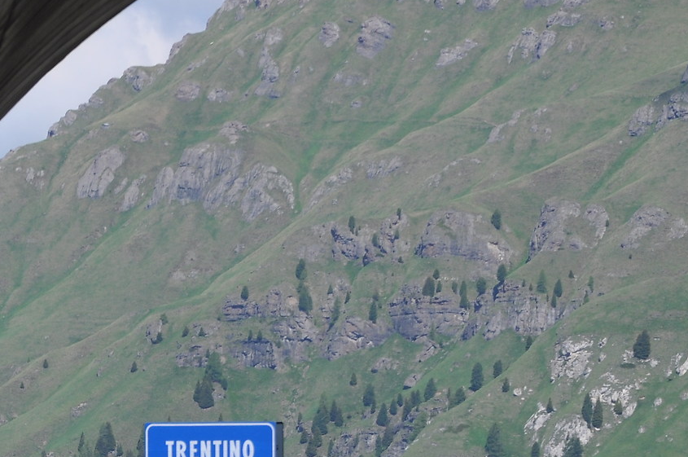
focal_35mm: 447
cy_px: 496
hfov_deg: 4.6
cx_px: 208
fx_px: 8539
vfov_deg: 3.1
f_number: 8
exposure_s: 1/250
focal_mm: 105
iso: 200
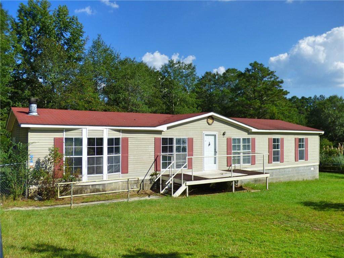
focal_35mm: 30
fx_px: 298
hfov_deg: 60.0
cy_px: 129
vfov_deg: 46.8
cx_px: 172
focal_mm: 5.29
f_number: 3.3
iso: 100
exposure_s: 1/2000
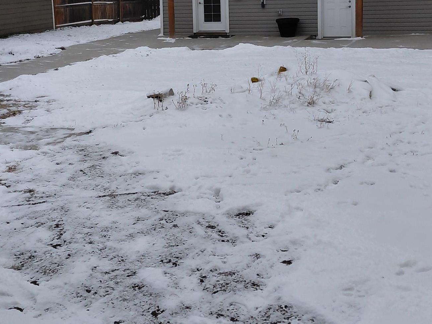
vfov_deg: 24.5
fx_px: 736
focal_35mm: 59
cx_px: 188
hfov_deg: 32.7
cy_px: 77
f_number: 1.8
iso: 50
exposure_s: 1/247
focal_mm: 4.69
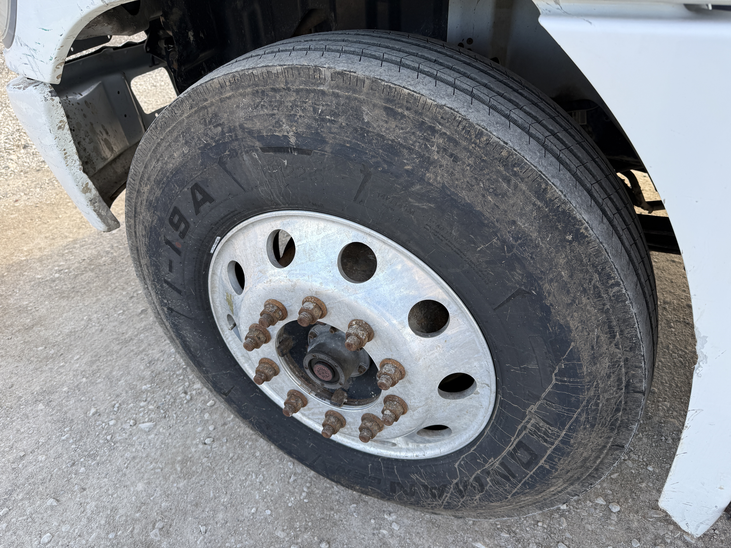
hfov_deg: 71.6
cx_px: 366
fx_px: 507
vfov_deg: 56.8
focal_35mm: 24
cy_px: 274
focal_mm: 6.76
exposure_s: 1/476
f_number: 1.78
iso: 80
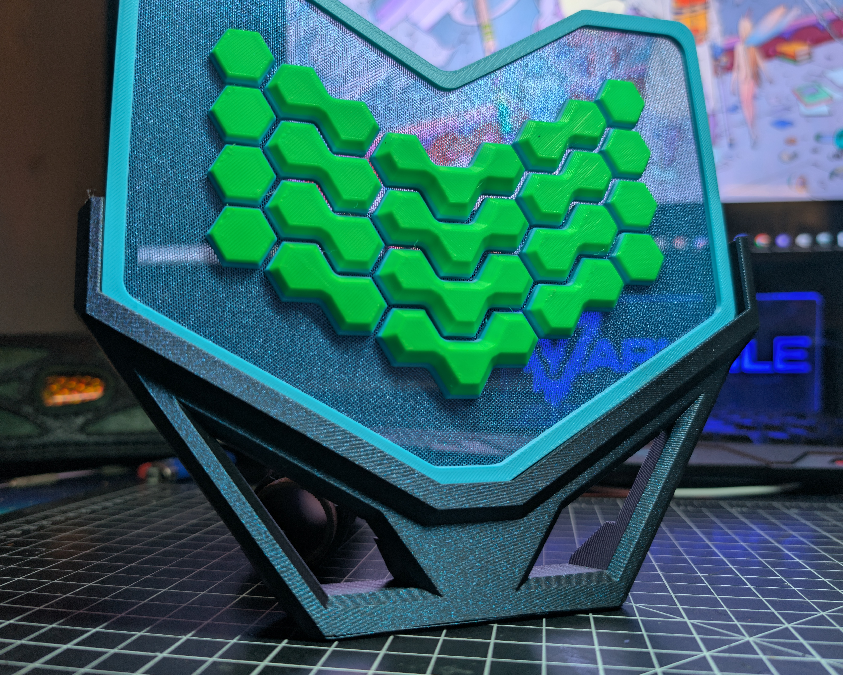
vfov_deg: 49.9
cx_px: 390
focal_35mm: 29
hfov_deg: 60.4
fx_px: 724
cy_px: 310
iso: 22
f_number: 1.68
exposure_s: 1/17.7
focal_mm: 6.9
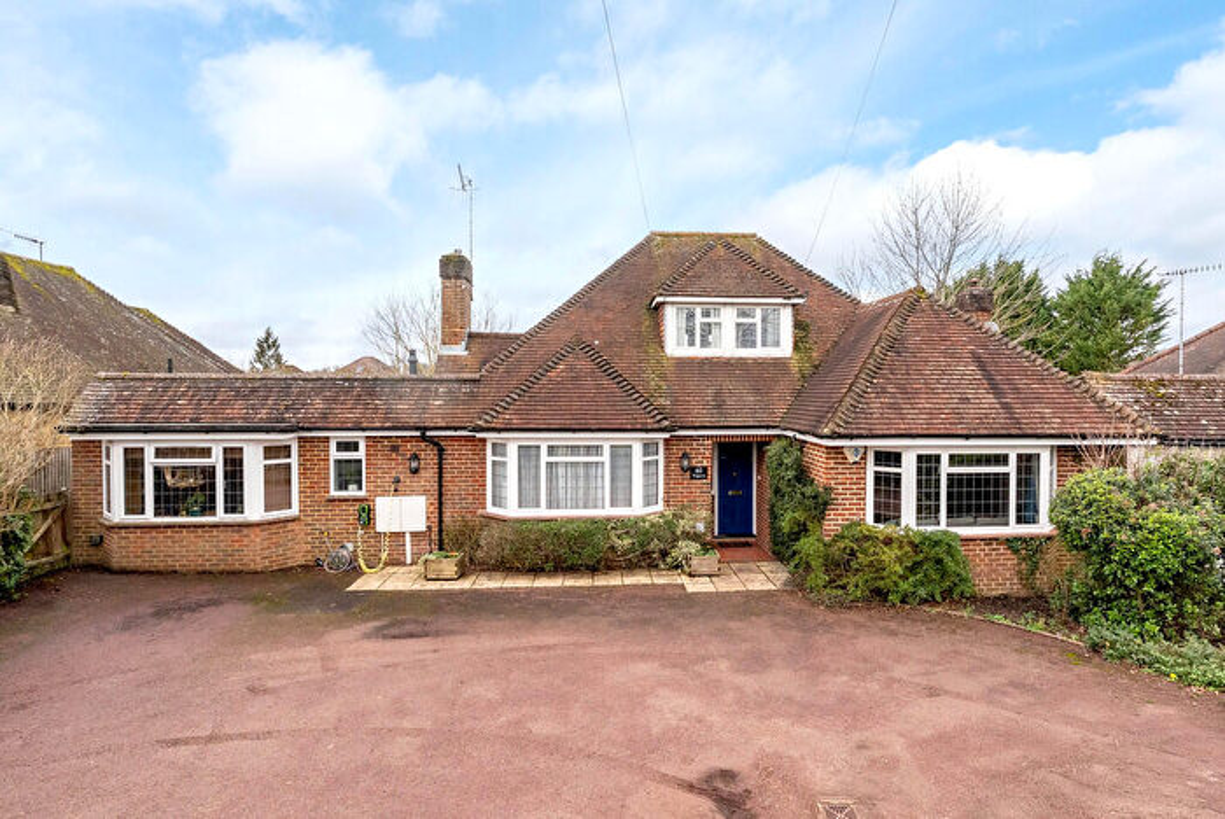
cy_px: 410
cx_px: 612
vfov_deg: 73.9
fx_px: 545
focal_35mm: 16
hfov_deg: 96.7
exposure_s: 1/800
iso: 2000
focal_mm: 16
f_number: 7.1
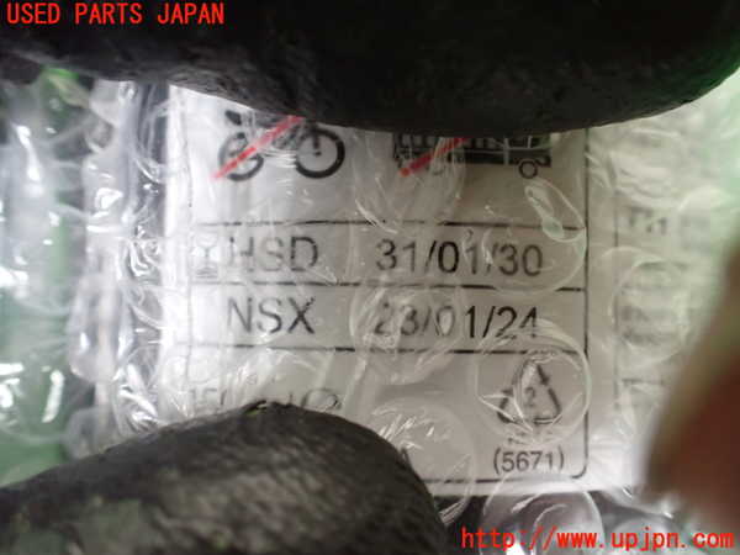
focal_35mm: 30
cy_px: 278
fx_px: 641
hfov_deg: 60.0
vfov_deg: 46.8
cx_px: 370
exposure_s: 1/30
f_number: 2.3
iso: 800
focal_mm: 5.4
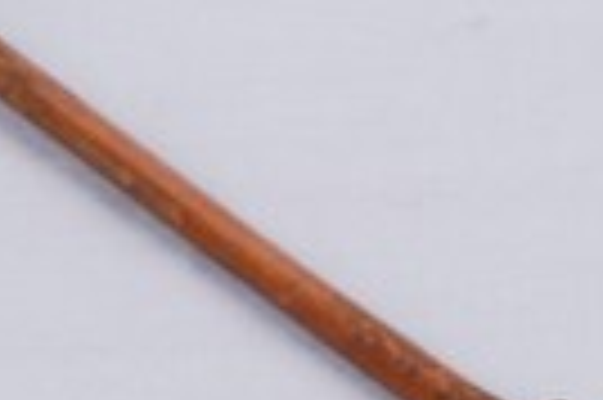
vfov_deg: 2.7
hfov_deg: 4.1
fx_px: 8415
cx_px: 855
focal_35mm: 503
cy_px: 697
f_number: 20
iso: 100
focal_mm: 70
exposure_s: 1/80
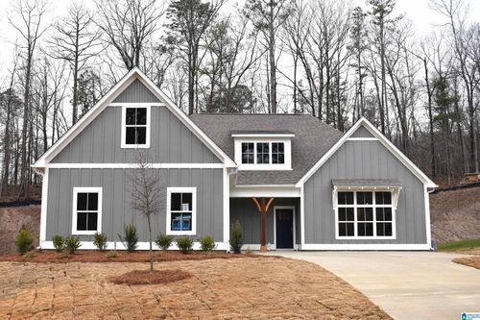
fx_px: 480
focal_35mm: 36
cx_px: 240
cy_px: 160
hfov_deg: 53.1
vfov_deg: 36.8
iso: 200
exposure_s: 1/250
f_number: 5.6
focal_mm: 24
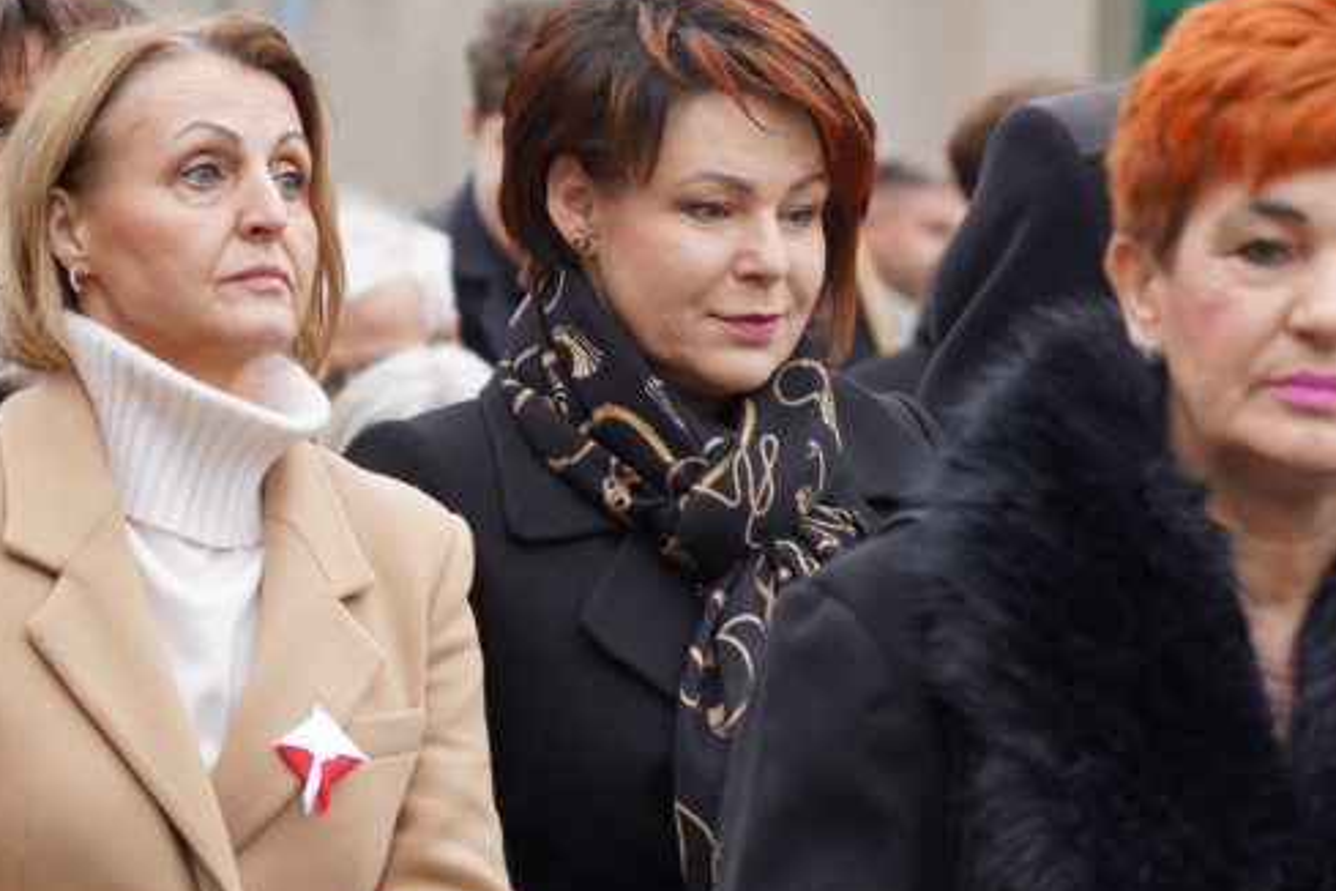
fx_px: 10353
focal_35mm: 279
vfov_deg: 4.9
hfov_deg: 7.4
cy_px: 537
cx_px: 970
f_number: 4
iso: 200
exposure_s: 1/100
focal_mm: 105
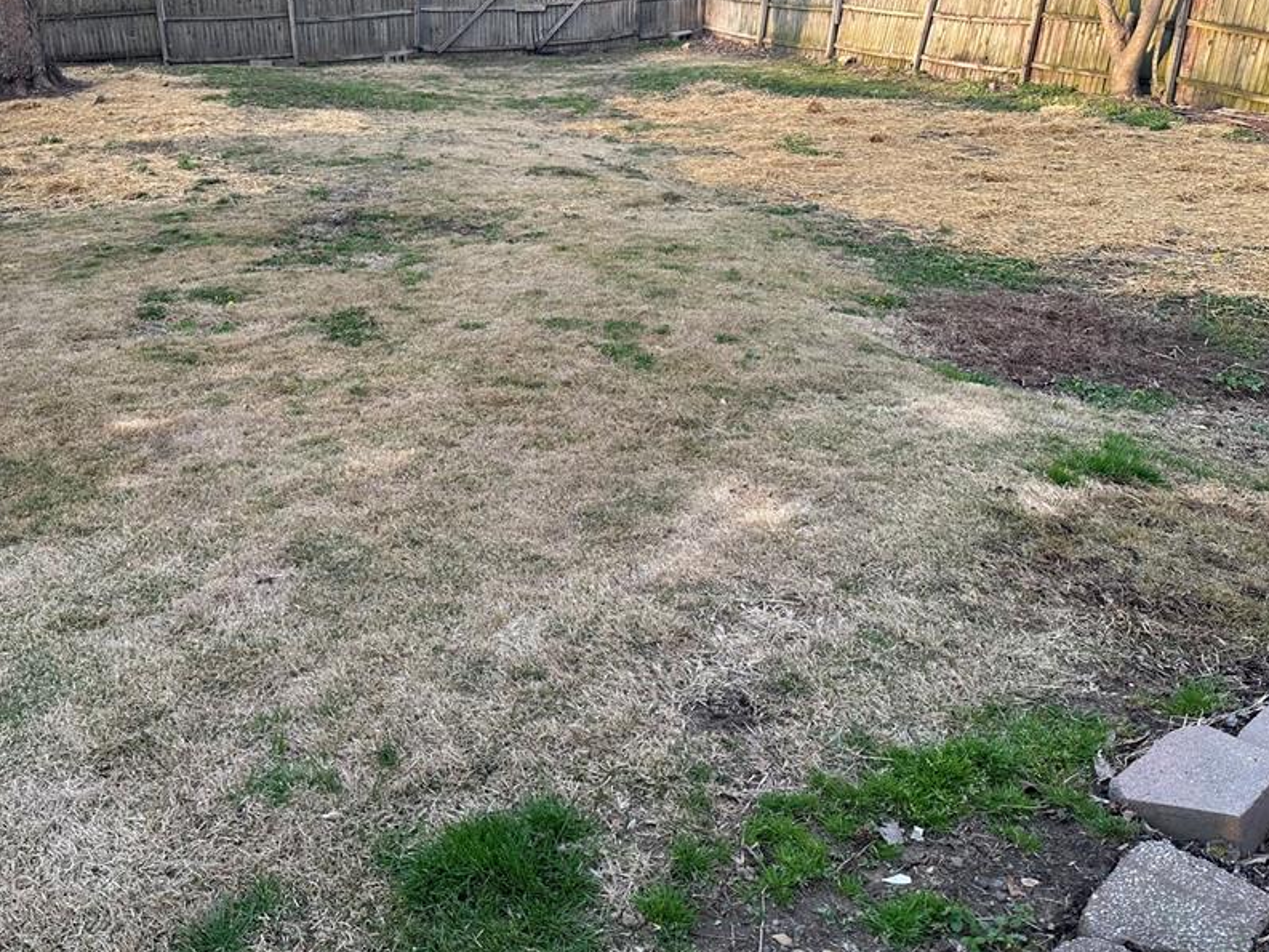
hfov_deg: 57.7
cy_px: 398
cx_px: 485
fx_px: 1137
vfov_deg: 45.3
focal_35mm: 31
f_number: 1.78
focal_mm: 6.86
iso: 80
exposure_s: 1/376
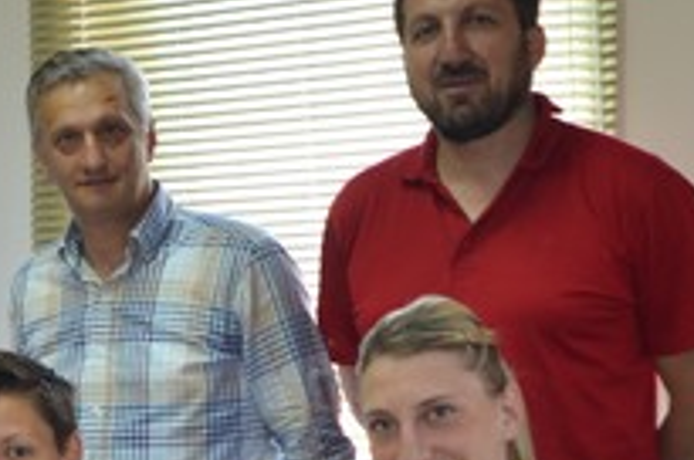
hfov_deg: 14.2
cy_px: 450
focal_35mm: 137
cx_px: -271
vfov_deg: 9.9
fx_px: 2637
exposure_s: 1/60
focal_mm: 28
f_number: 3.8
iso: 450
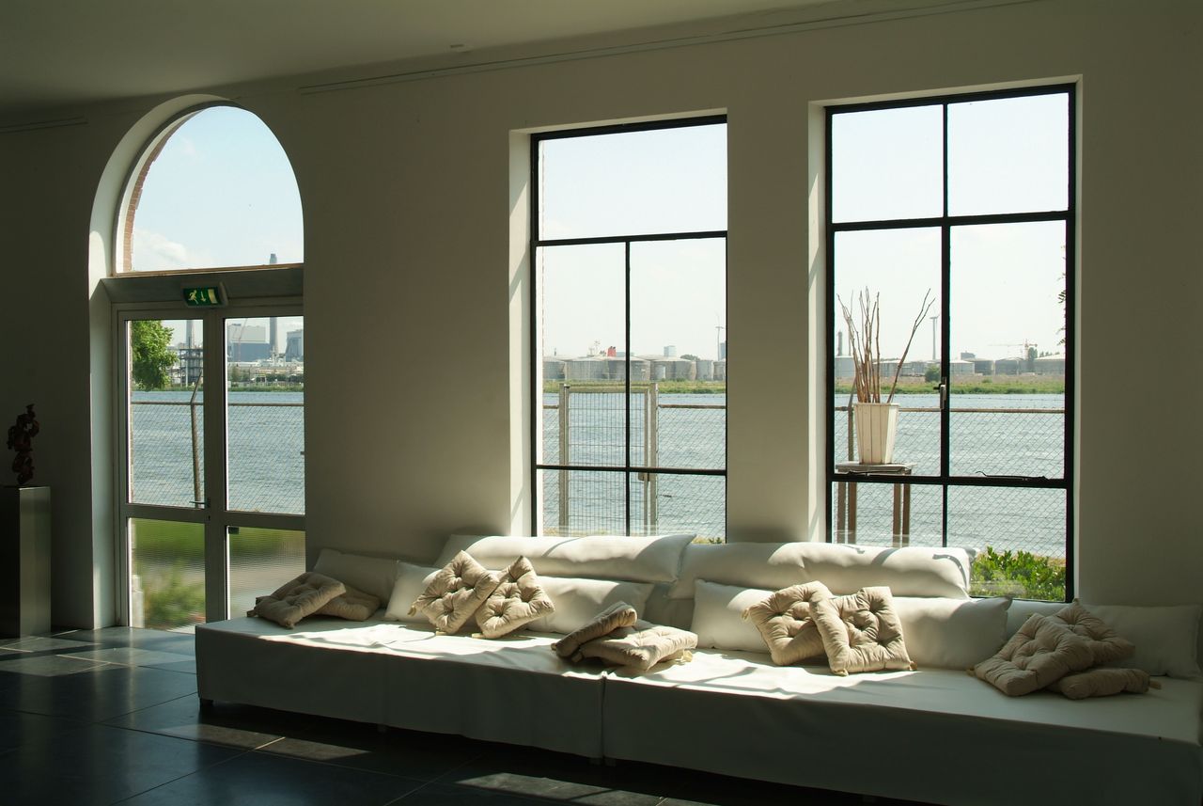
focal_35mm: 38
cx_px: 602
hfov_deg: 50.6
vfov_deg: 35.2
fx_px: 1271
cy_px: 403
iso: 100
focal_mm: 25
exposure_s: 1/180
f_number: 5.6
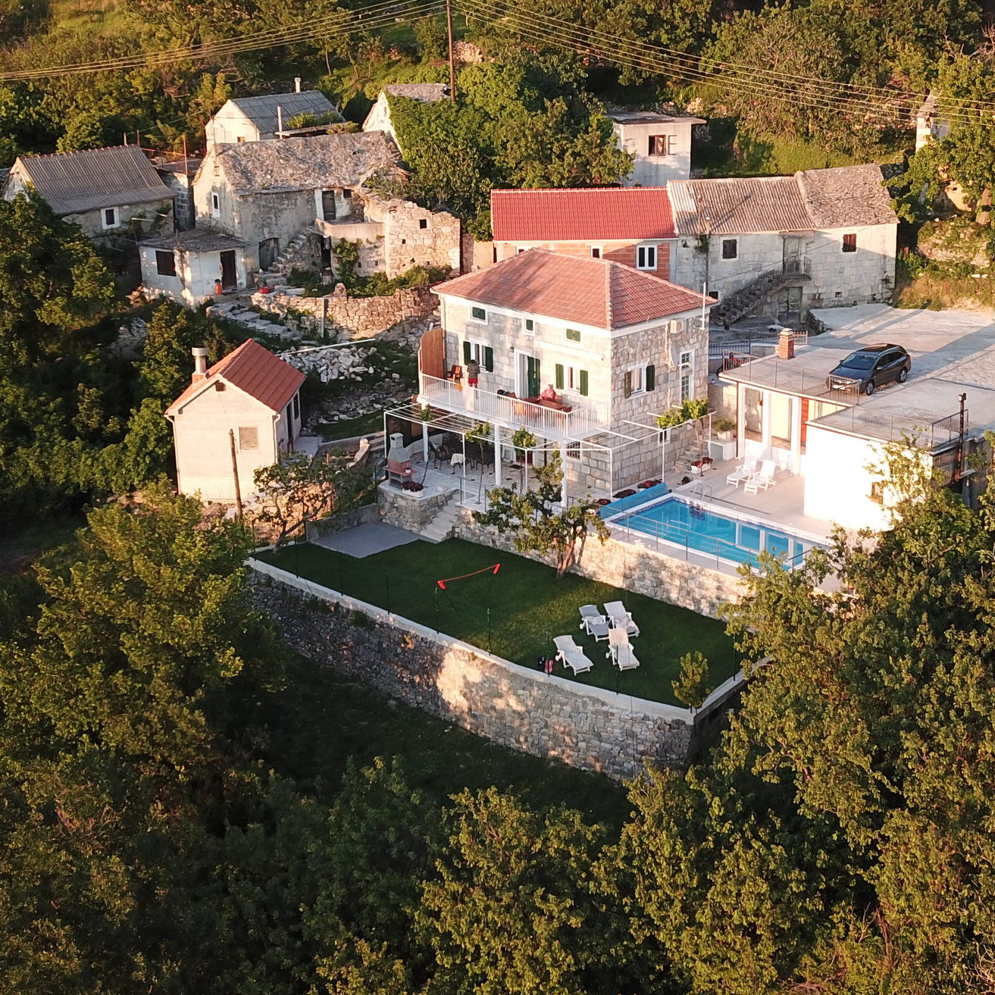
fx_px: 1593
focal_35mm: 49
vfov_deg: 34.6
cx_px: 643
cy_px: 397
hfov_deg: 34.4
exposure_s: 1/160
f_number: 2.2
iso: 100
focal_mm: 4.73
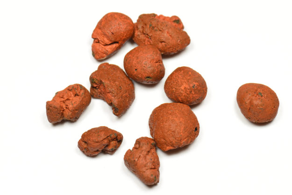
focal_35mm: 105
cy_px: 98
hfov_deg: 19.5
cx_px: 146
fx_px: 852
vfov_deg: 13.0
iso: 125
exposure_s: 1/6
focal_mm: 105
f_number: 13
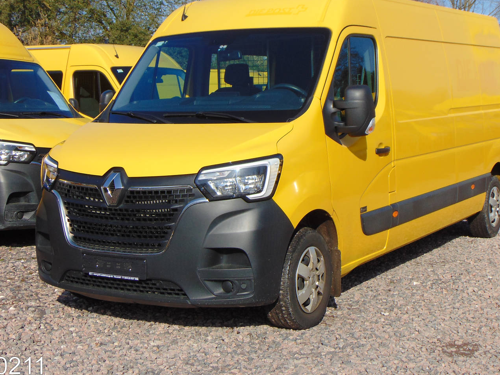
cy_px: 149
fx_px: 910
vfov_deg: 23.2
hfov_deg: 30.7
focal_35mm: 63
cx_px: 268
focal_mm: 9
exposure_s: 1/200
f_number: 9
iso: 80
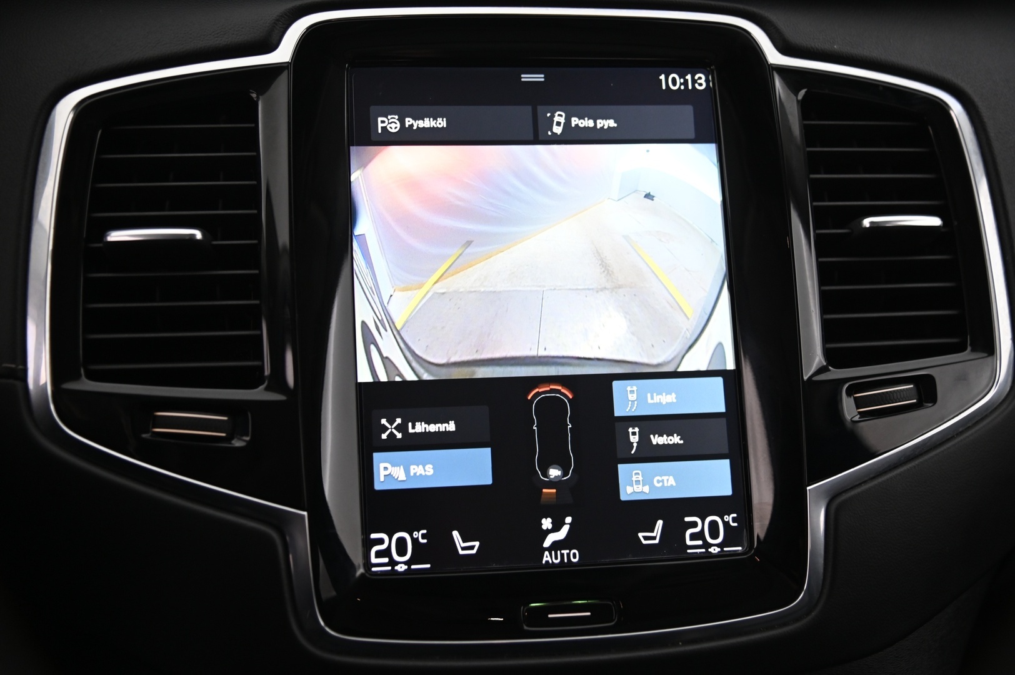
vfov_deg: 29.2
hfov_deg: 42.8
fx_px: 1296
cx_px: 508
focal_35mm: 46
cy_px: 338
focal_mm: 46
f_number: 4
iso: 2000
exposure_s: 1/25
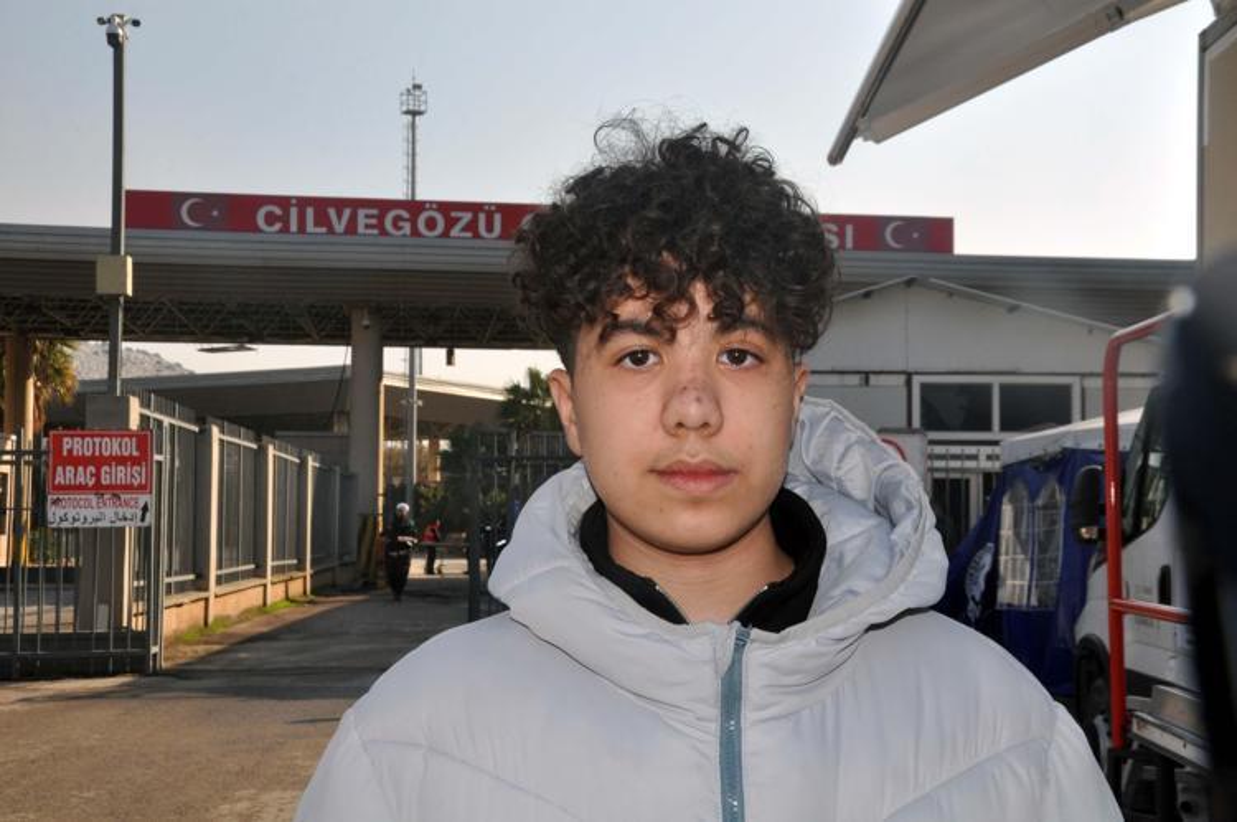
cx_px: 618
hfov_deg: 38.9
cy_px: 411
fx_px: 1750
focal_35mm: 51
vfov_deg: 26.4
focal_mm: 34
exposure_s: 1/200
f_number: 18
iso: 400
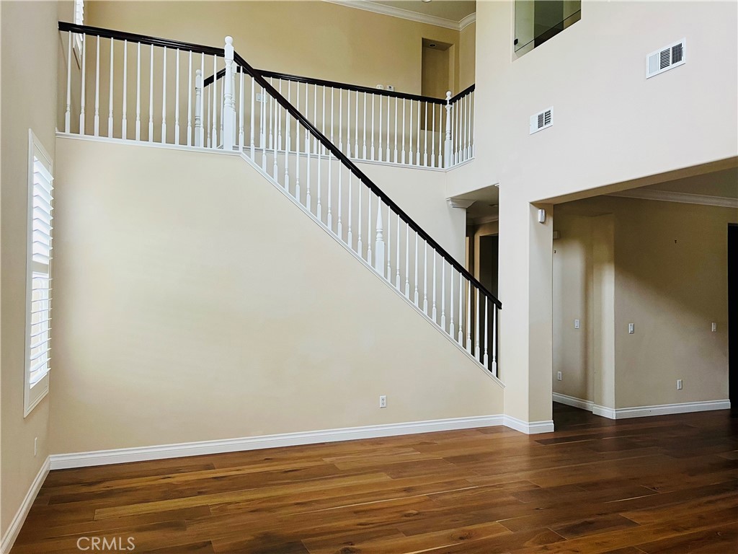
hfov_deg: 67.3
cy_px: 277
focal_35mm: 26
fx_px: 554
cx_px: 369
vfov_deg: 53.1
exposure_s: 1/60
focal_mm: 5.7
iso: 160
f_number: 1.5
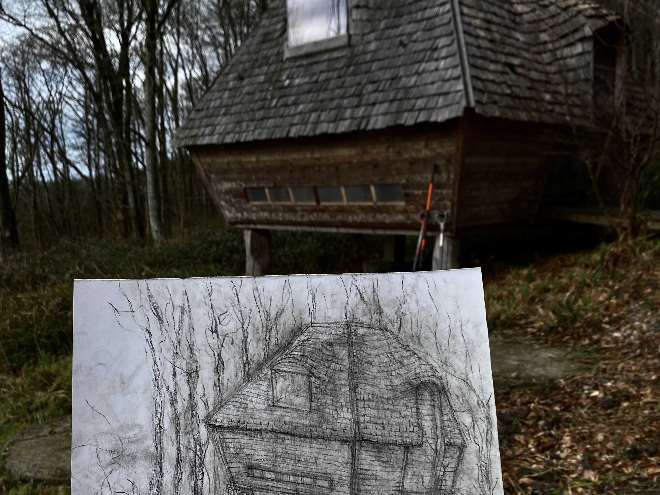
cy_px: 262
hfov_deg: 52.6
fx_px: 667
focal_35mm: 35
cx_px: 333
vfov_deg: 40.7
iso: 32
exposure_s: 1/2268
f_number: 1.8
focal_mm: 4.25
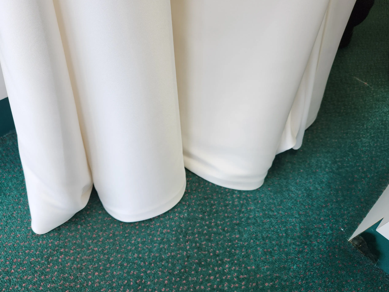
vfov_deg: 54.9
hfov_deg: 69.3
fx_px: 281
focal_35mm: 25
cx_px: 181
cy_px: 142
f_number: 1.8
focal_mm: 5.4
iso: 64
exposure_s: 1/120
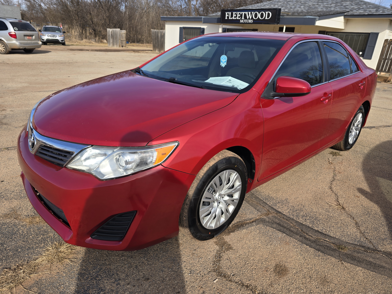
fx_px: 260
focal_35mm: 23
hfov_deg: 73.9
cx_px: 196
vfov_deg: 58.9
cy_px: 147
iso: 12
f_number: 1.7
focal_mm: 6.3
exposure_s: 1/647
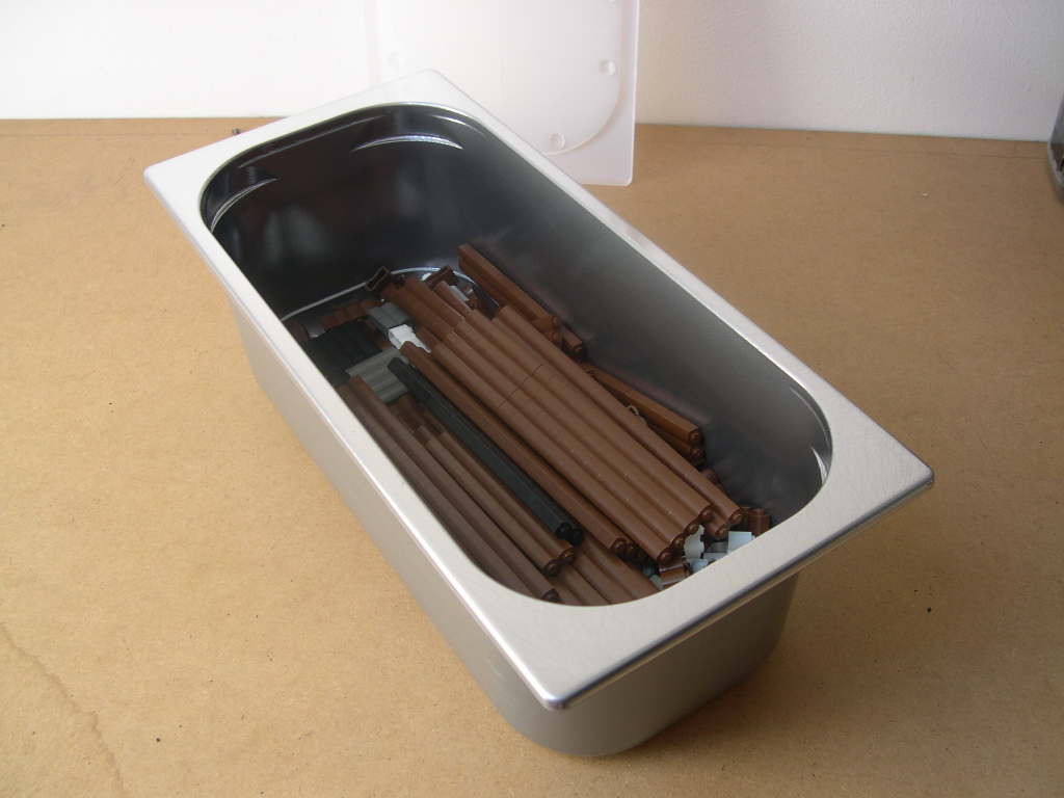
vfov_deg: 37.7
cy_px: 399
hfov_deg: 49.0
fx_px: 1168
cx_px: 532
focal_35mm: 38
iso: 100
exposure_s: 1/43.9
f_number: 2.8
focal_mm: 8
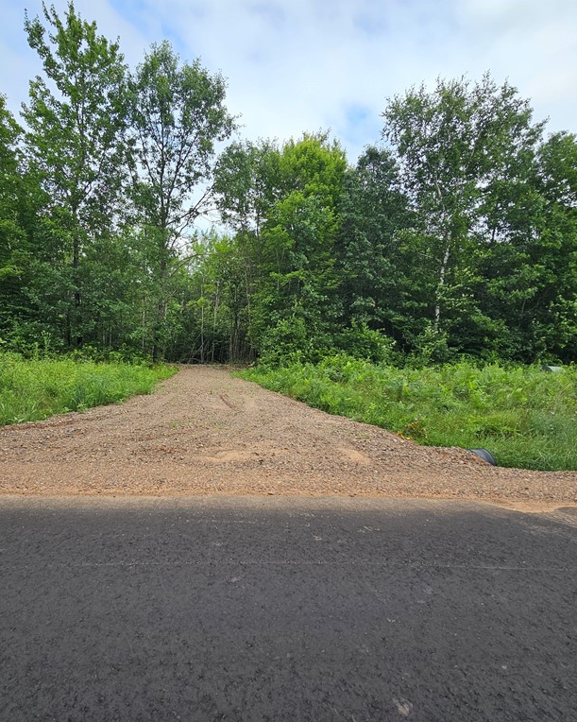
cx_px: 236
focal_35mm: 17
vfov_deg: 89.6
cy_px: 360
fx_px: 363
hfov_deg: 76.2
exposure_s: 1/1339
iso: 50
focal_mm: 2.2
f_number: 2.2
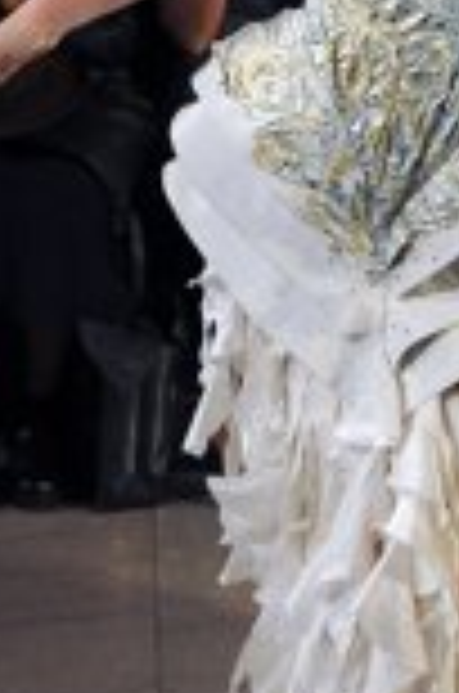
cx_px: 567
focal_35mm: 91
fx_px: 1748
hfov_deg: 14.4
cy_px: 191
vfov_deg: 22.3
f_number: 4
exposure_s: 1/640
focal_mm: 31
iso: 800
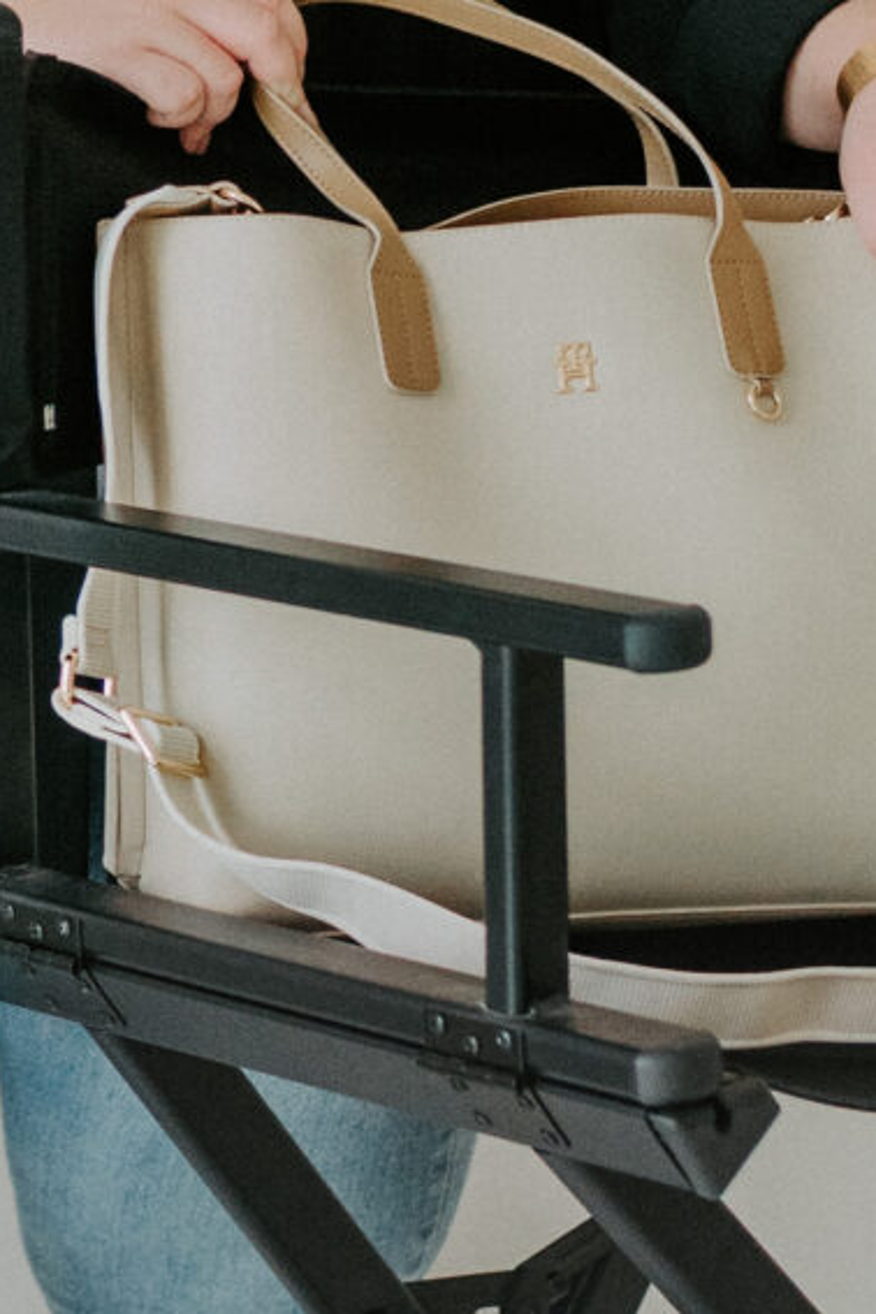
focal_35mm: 158
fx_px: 5767
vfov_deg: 12.9
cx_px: 24
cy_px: 222
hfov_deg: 8.6
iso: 800
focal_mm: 35
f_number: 2.2
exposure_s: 1/200
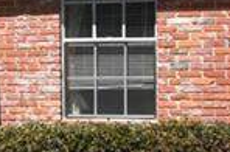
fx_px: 1326
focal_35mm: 208
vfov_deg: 6.6
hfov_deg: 8.8
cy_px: 88
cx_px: -368
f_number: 8
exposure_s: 1/250
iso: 100
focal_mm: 20
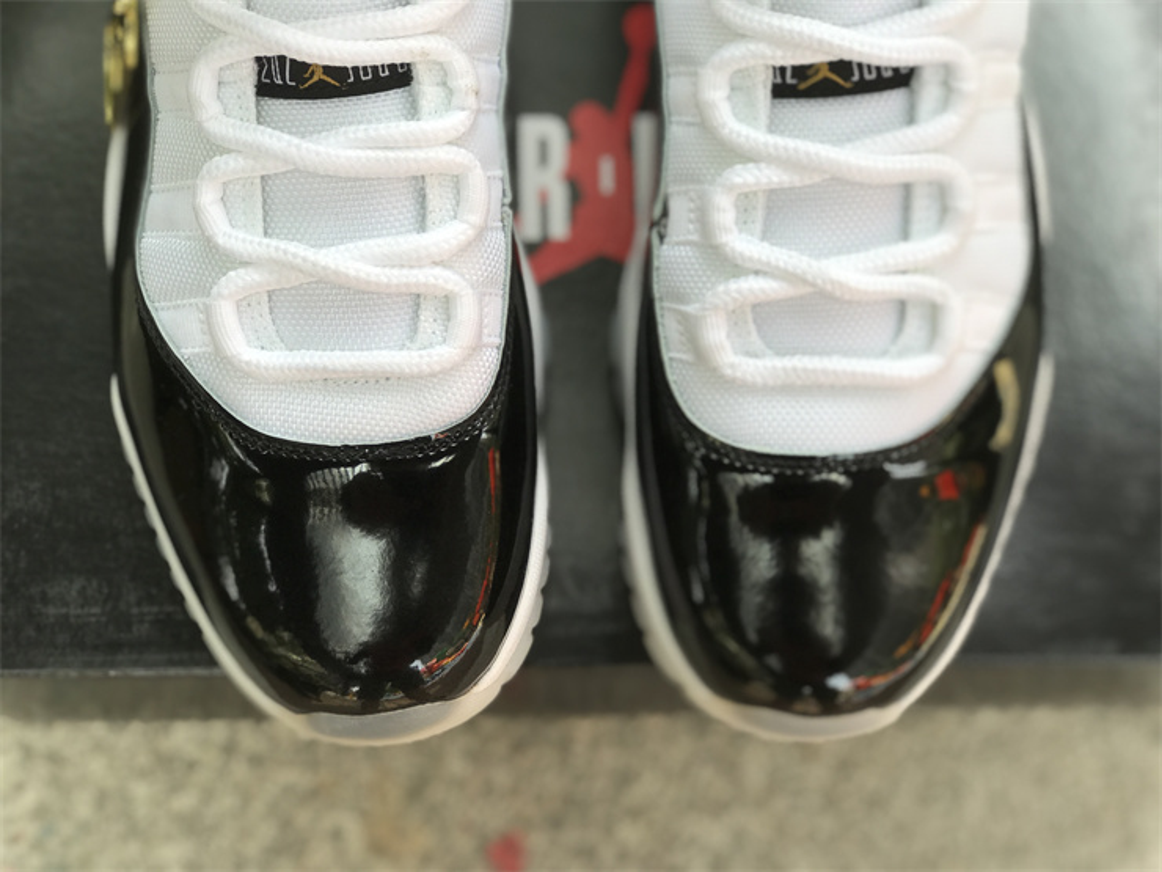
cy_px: 436
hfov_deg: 33.8
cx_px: 581
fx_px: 1913
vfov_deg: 25.7
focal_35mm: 57
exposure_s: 1/171
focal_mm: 6.6
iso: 20
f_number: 2.8
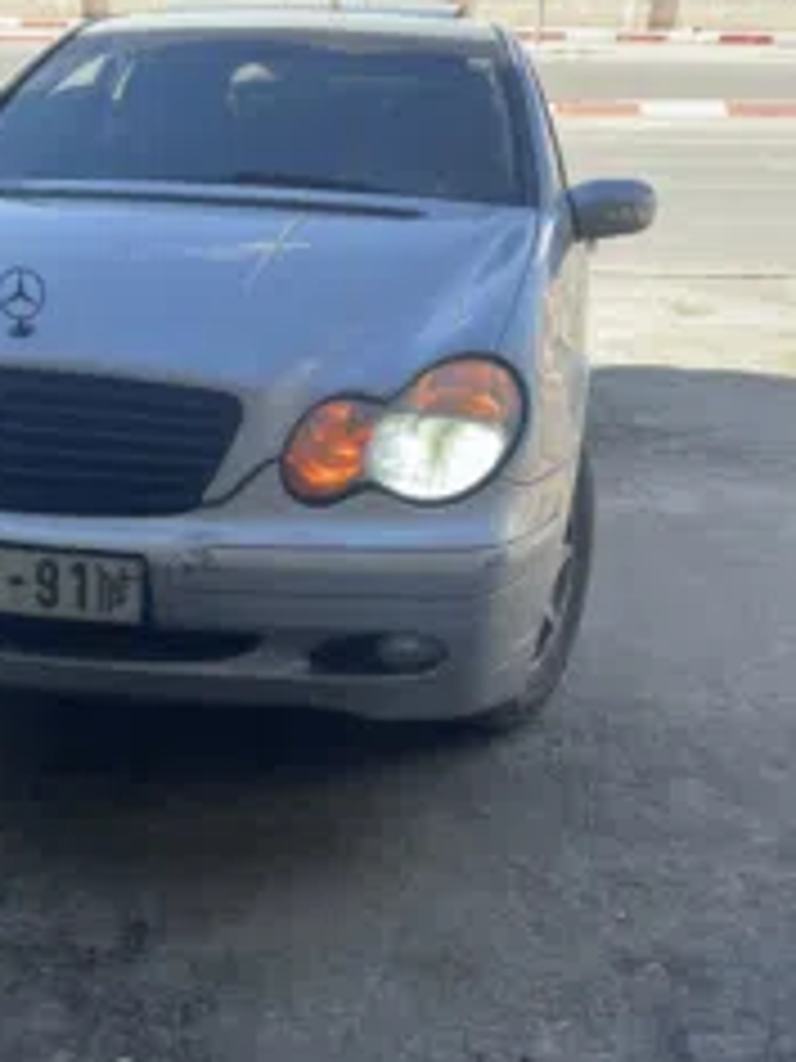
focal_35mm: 44
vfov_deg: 42.7
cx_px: 265
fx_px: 1349
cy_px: 657
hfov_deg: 32.6
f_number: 1.6
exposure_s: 1/333
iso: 50
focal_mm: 5.1
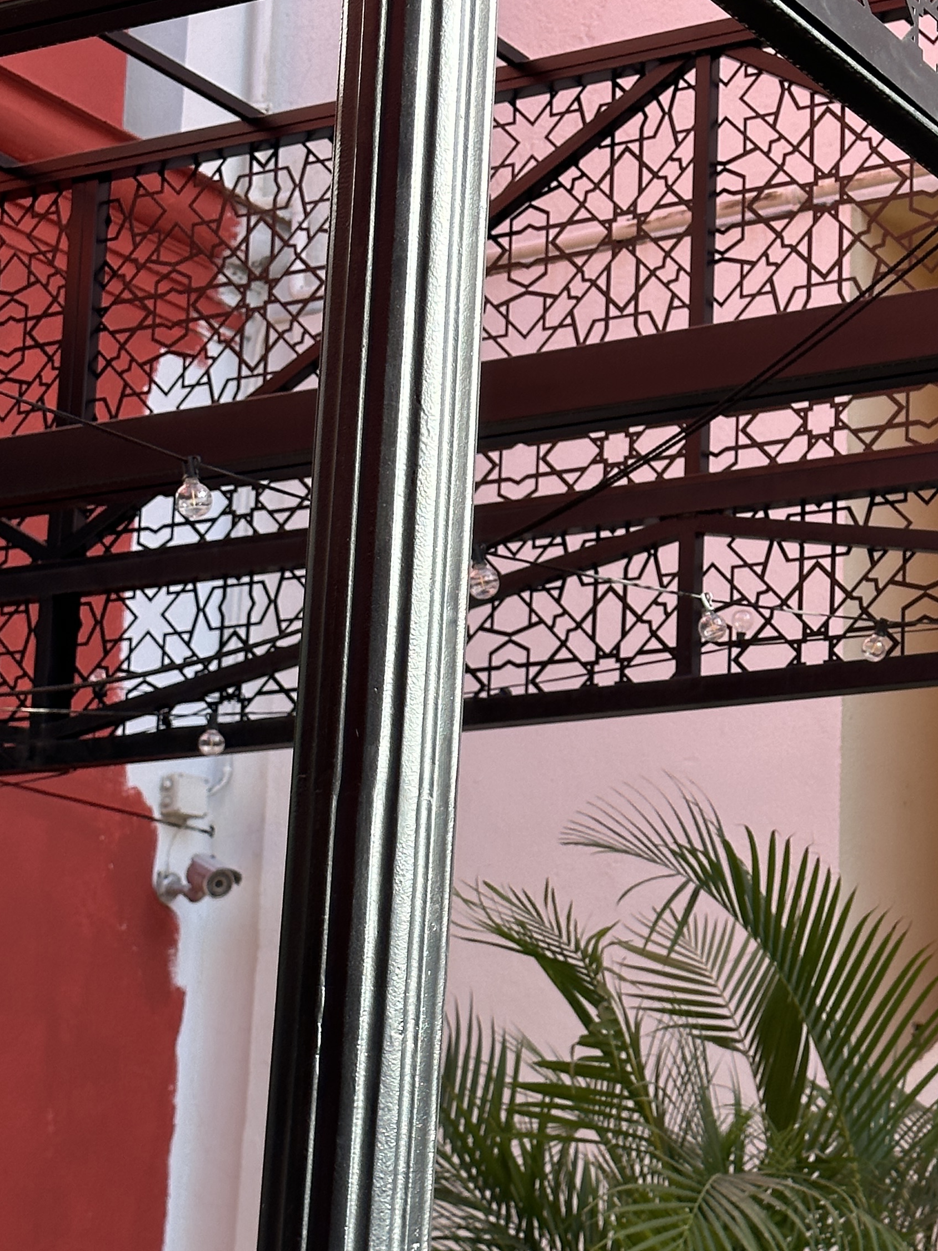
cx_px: 821
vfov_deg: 22.7
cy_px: 699
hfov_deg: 17.0
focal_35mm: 86
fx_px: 3107
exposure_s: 1/1009
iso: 64
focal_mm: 6.86
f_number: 1.78
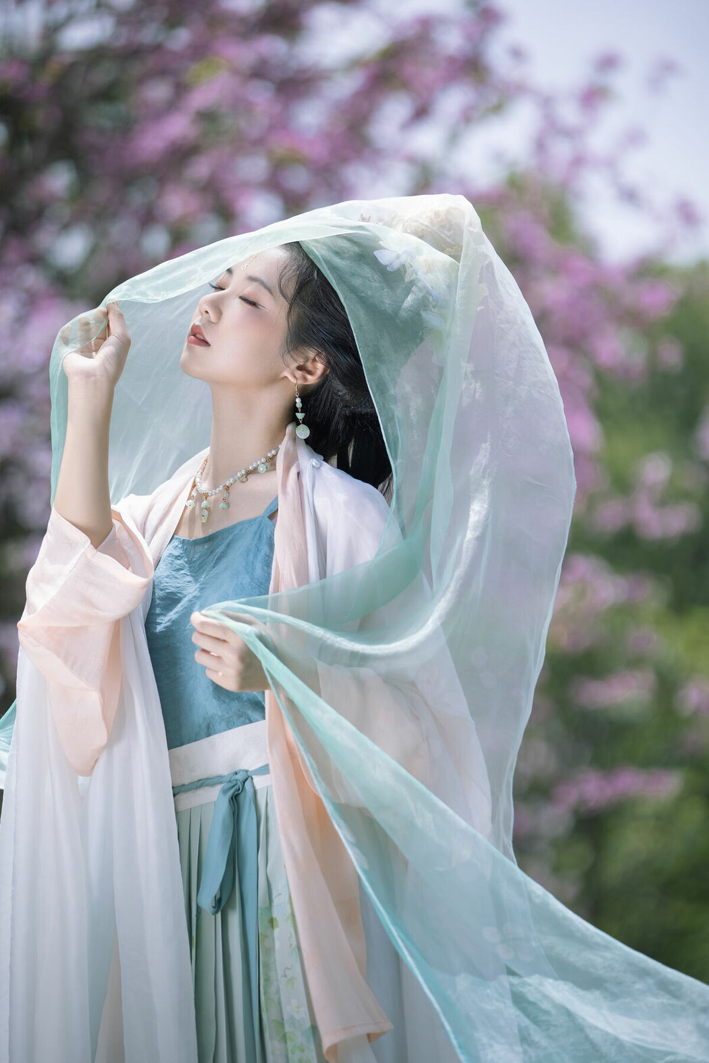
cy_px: 532
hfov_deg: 9.8
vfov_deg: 14.7
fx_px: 4136
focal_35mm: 140
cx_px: 354
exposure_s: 1/2500
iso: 125
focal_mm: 140
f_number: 2.8
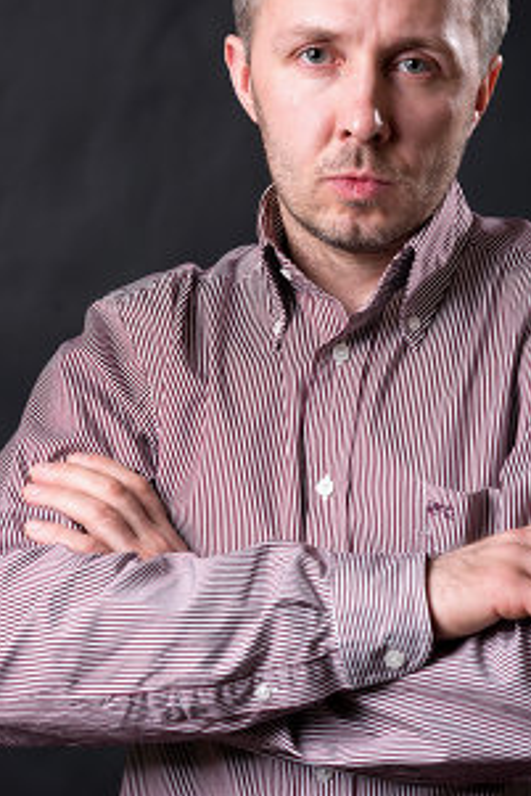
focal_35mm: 161
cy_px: 381
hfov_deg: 8.5
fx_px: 3558
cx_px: 339
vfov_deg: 12.8
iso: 100
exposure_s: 1/160
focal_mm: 125
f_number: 8
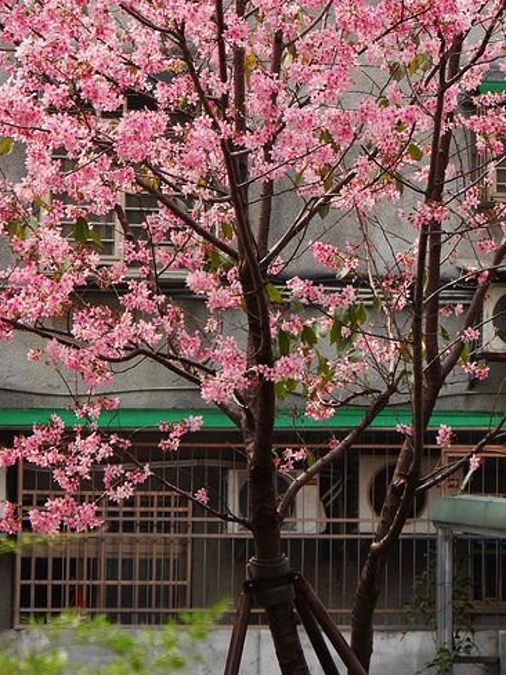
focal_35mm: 231
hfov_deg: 6.4
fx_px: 4502
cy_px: 144
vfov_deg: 8.6
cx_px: 370
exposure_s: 1/640
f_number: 5.1
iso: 200
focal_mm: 55
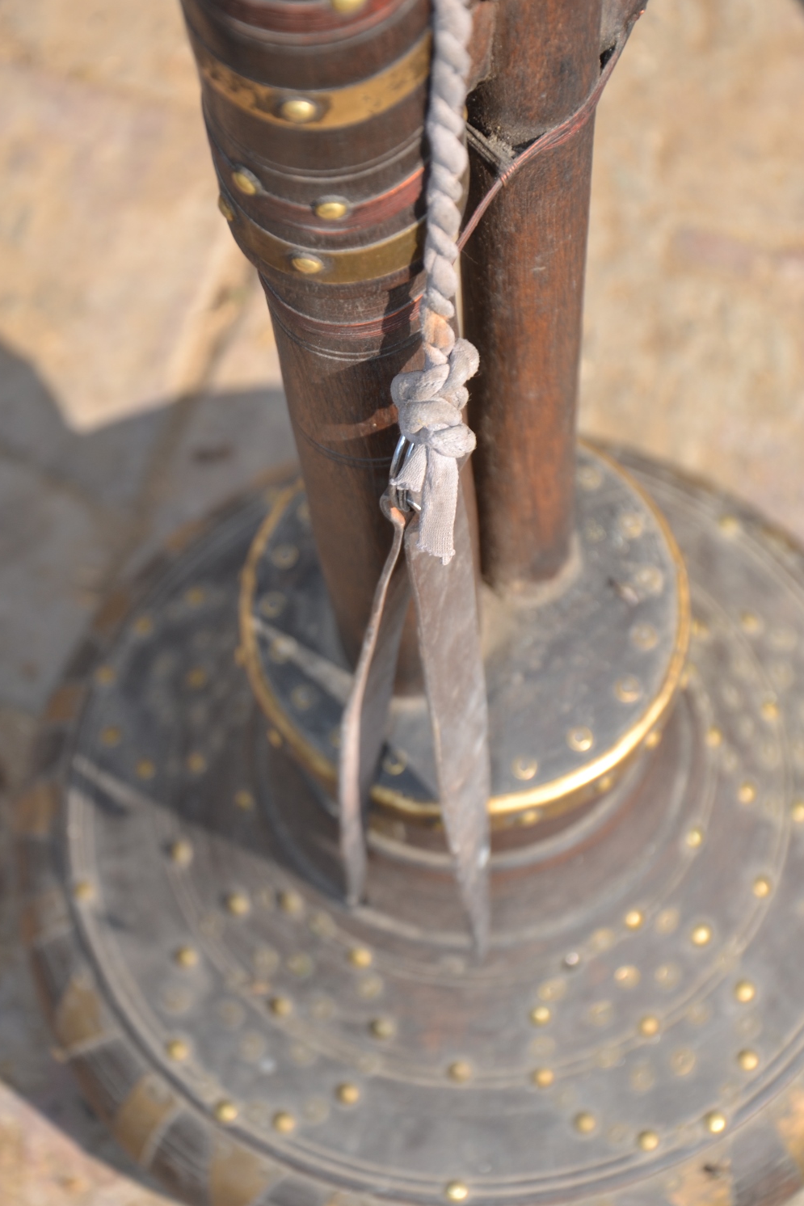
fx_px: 3818
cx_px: 389
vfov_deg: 17.9
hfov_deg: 12.0
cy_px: 613
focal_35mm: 114
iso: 100
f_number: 6.3
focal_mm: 70
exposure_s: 1/200
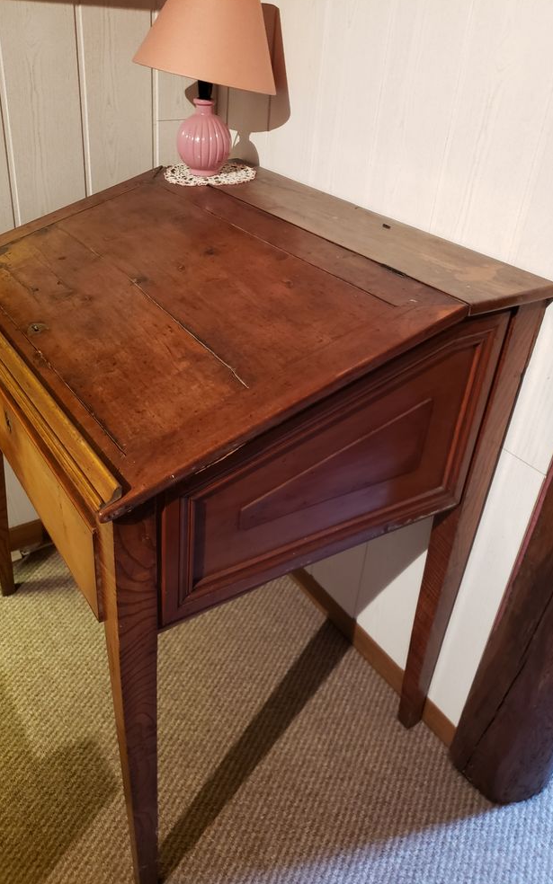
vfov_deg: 66.5
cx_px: 220
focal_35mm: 28
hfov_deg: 44.3
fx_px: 675
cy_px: 443
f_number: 1.5
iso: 250
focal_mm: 4.3
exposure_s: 1/14
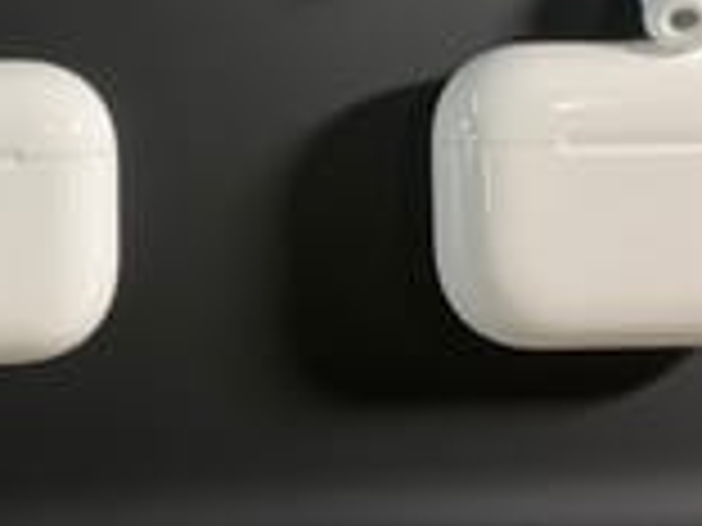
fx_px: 1886
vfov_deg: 15.4
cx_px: 234
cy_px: -97
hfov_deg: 21.0
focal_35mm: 93
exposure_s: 1/50
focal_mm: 3
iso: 100
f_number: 1.8
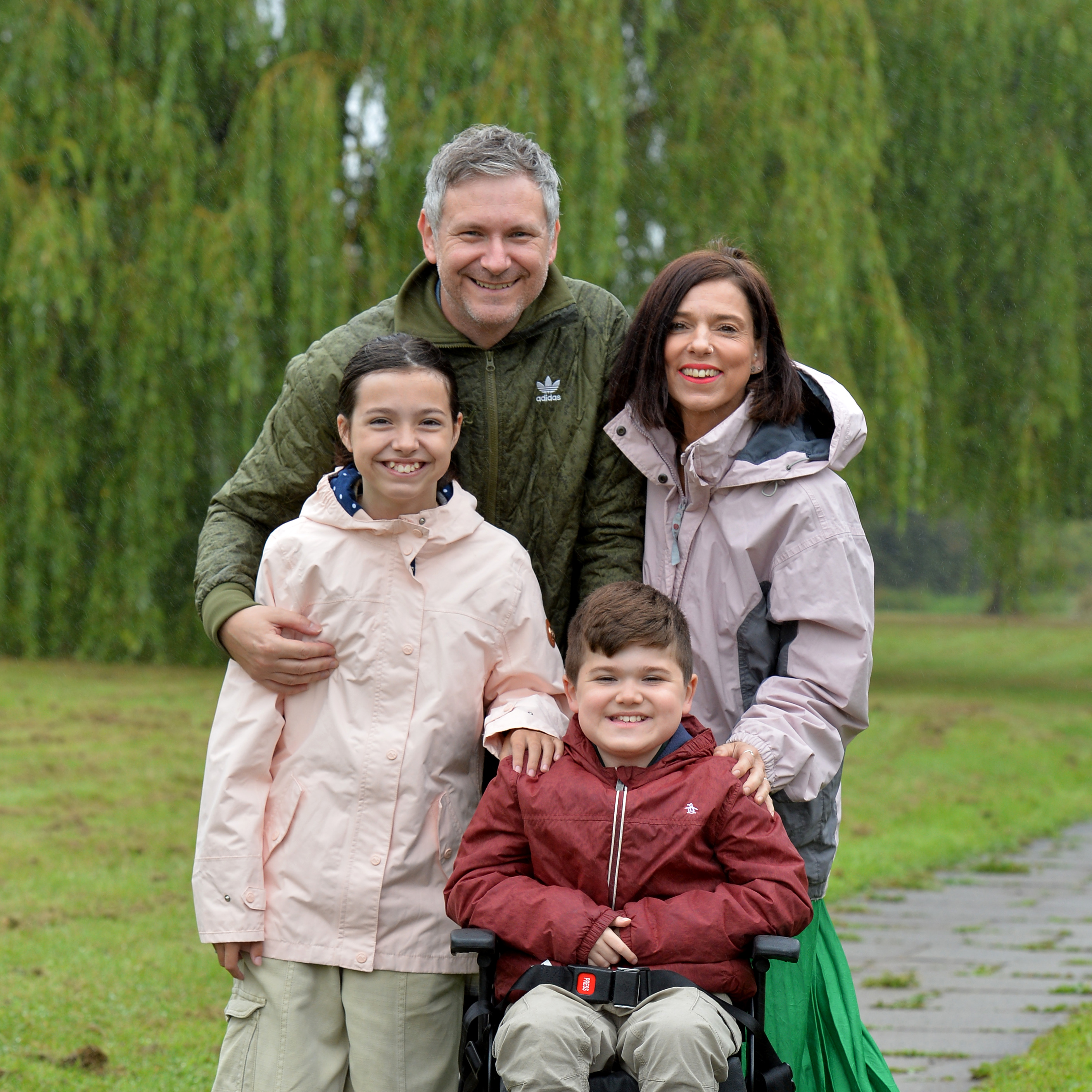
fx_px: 5496
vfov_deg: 11.3
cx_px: 543
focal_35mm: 154
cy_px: 799
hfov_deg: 11.3
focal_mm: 120
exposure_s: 1/250
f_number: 8
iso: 640
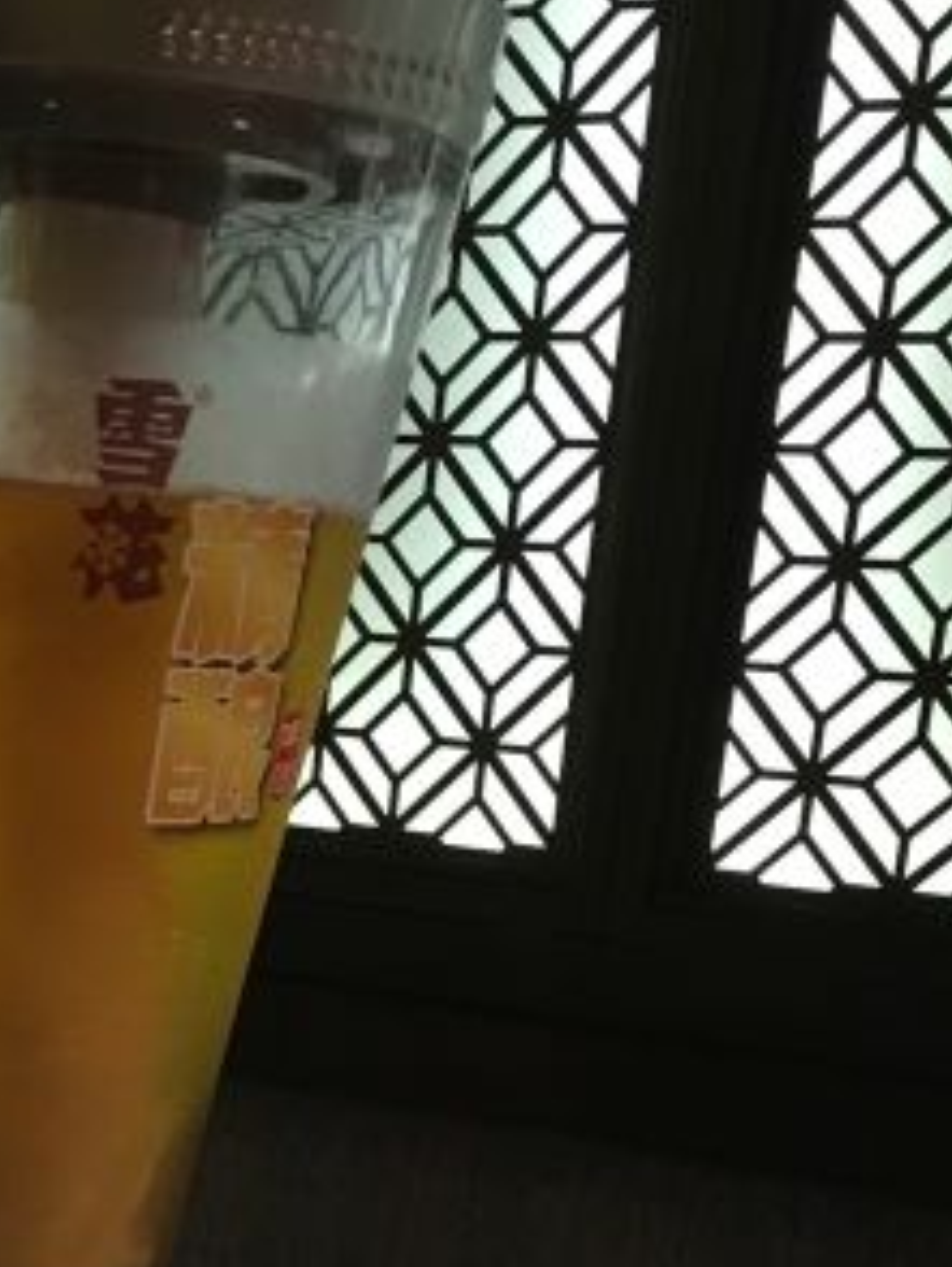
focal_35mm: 69
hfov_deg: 20.8
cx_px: 62
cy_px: 1366
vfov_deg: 26.1
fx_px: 2526
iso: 200
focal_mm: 4.15
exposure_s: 1/33
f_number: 2.2
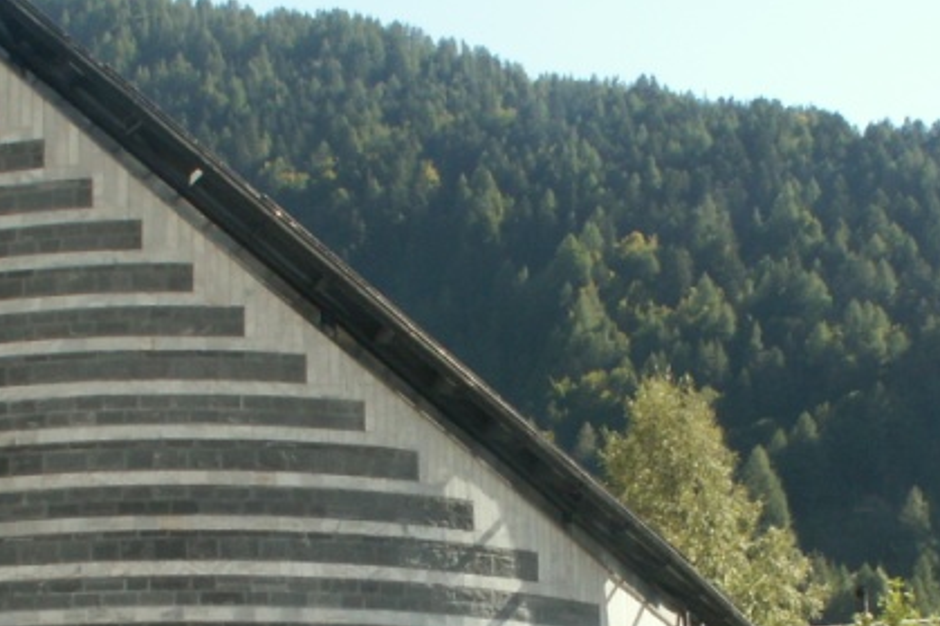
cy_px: 547
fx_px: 2323
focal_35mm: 89
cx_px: 482
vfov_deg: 15.2
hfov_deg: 22.9
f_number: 8
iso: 50
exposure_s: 1/50
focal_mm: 5.86
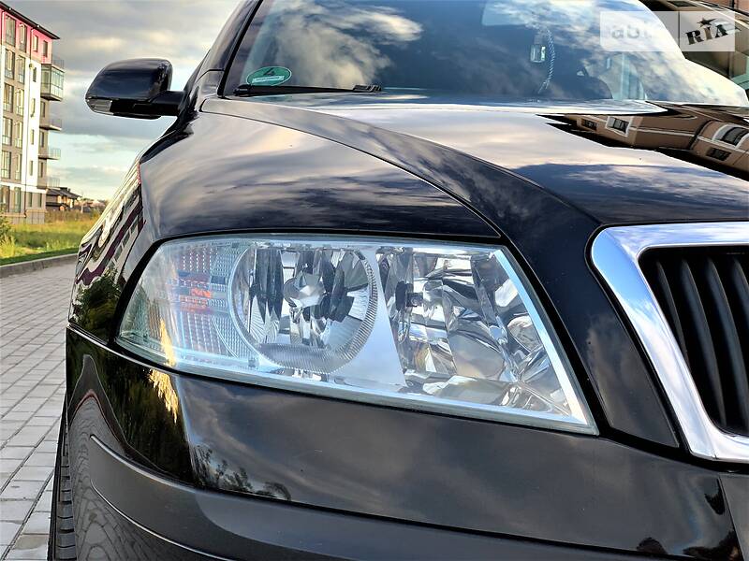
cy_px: 280
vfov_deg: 28.0
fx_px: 1125
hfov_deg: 36.8
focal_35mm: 52
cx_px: 374
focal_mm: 6
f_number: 2.4
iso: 20
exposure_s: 1/122
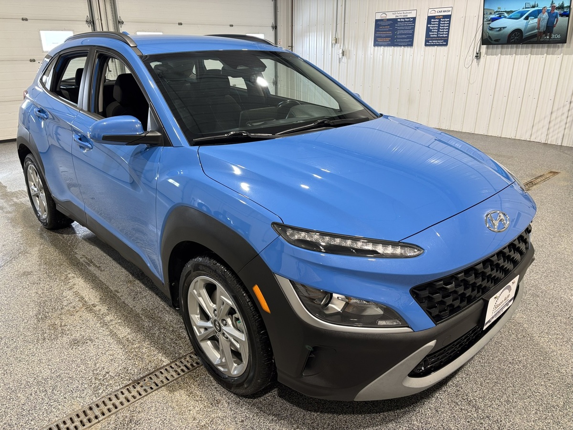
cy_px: 215
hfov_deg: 67.3
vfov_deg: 53.1
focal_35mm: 26
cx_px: 286
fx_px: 430
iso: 80
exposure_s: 1/60
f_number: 1.6
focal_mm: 5.96
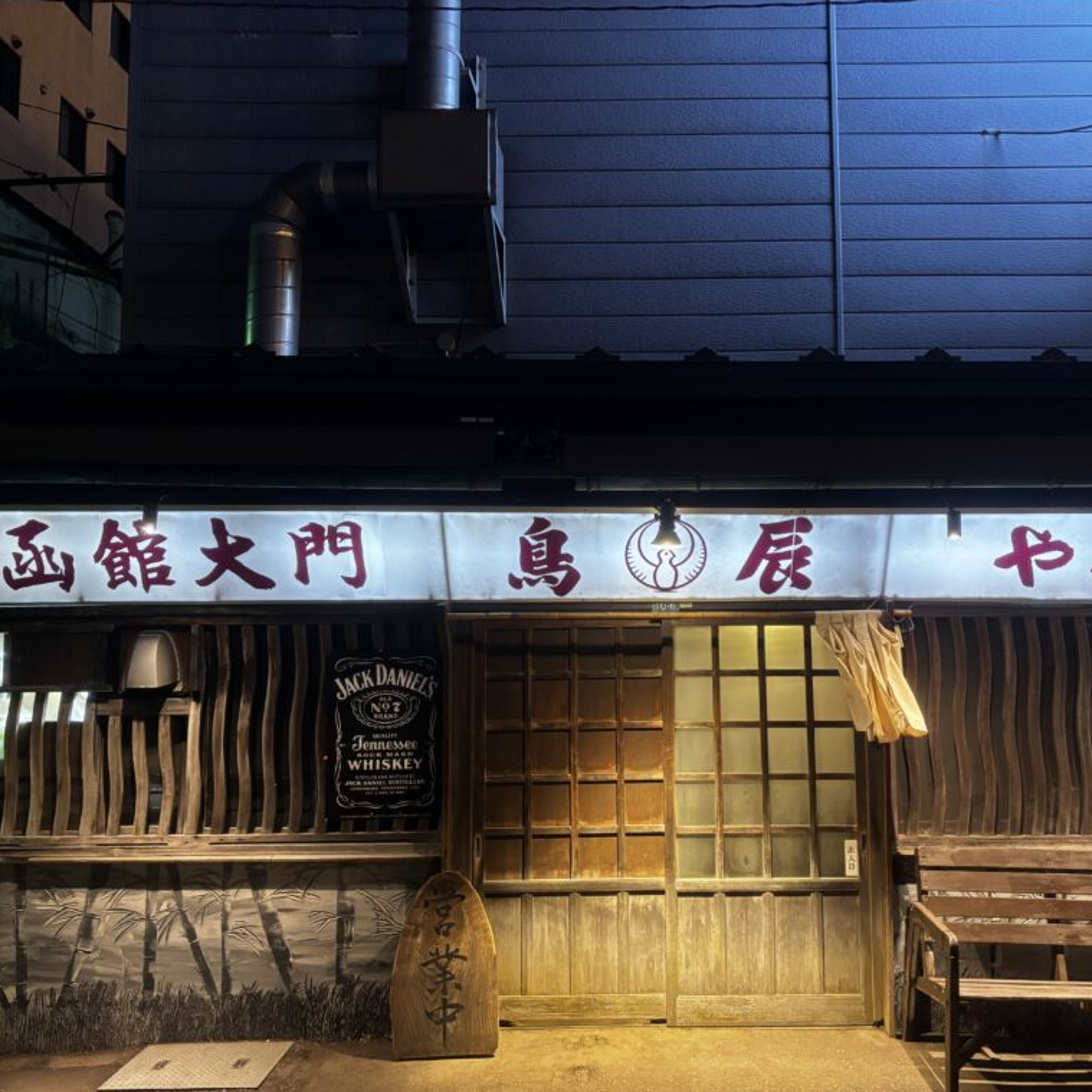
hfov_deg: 52.3
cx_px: 642
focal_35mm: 31
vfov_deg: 52.5
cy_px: 544
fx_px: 1106
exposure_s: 1/50
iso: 500
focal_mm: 5.96
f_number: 1.6
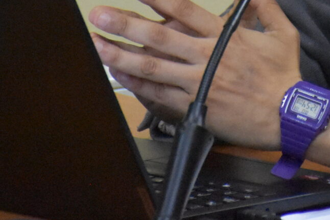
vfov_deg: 2.1
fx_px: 6106
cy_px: -202
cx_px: 286
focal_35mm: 666
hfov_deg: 3.1
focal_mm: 112
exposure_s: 1/250
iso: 8000
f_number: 5.6
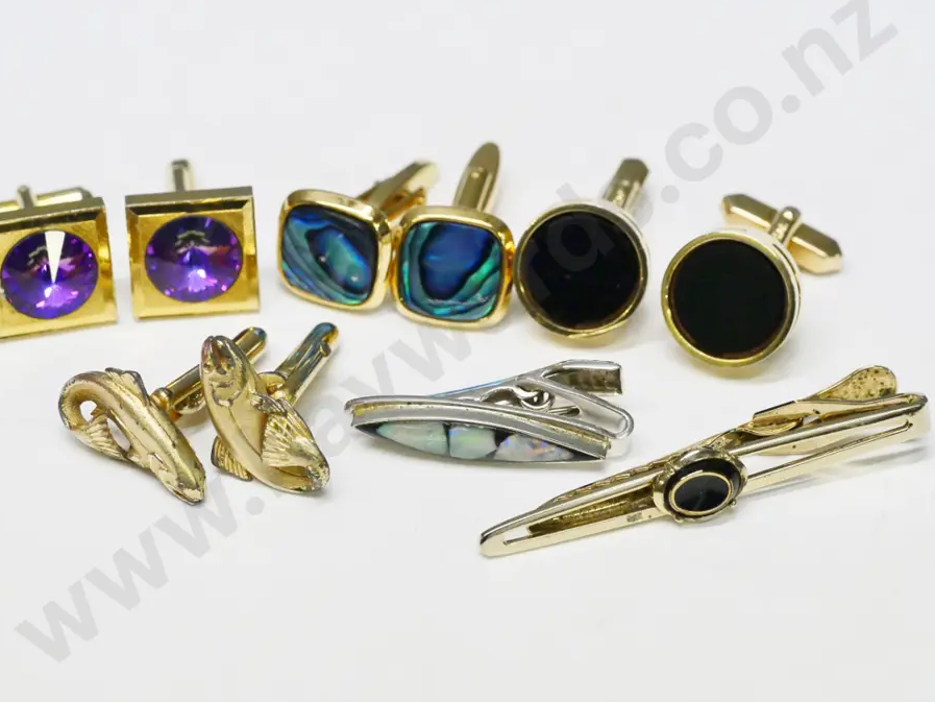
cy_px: 331
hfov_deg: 14.4
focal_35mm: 137
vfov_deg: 10.8
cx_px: 454
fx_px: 3701
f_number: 5.6
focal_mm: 60
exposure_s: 1/320
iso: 3200
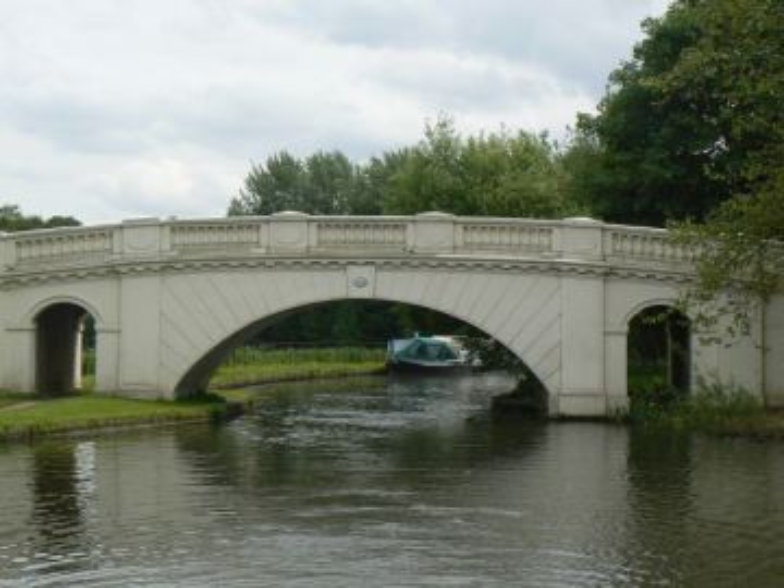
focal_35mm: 80
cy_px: 294
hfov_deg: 24.4
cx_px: 392
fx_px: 1812
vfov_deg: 18.4
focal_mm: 13.4
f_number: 6.3
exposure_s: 1/500
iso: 80
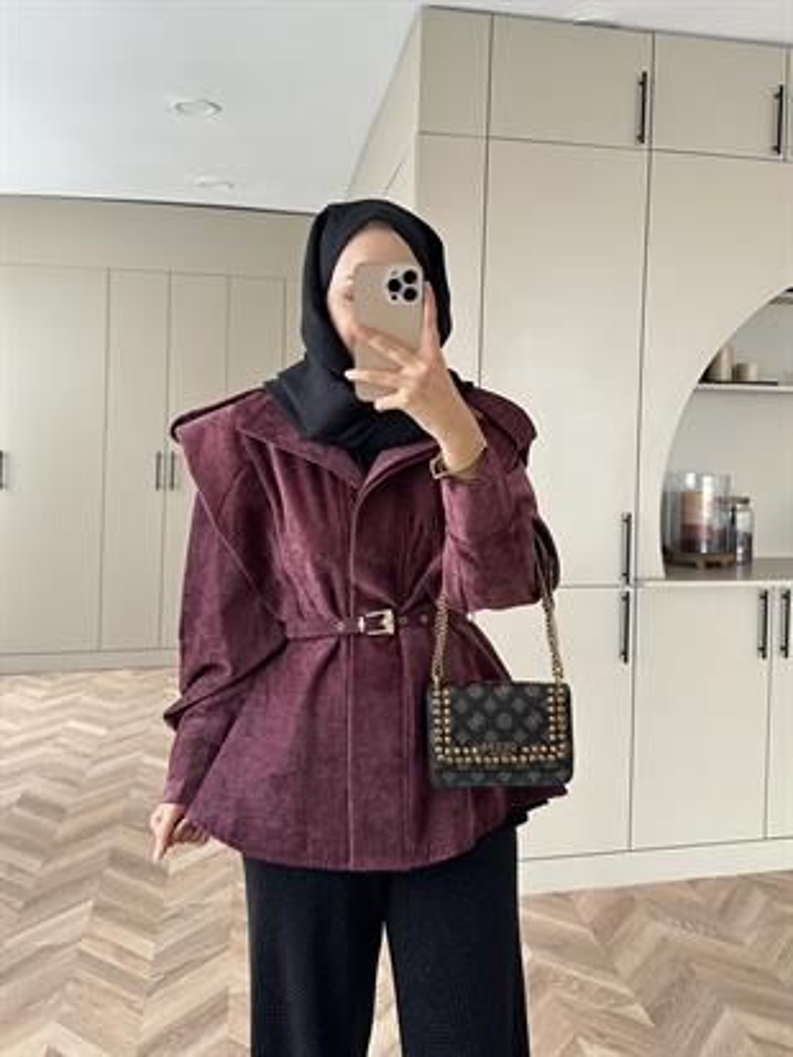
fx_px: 733
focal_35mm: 24
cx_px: 396
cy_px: 528
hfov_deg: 56.8
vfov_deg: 71.6
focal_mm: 6.86
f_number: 1.78
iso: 250
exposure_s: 1/104
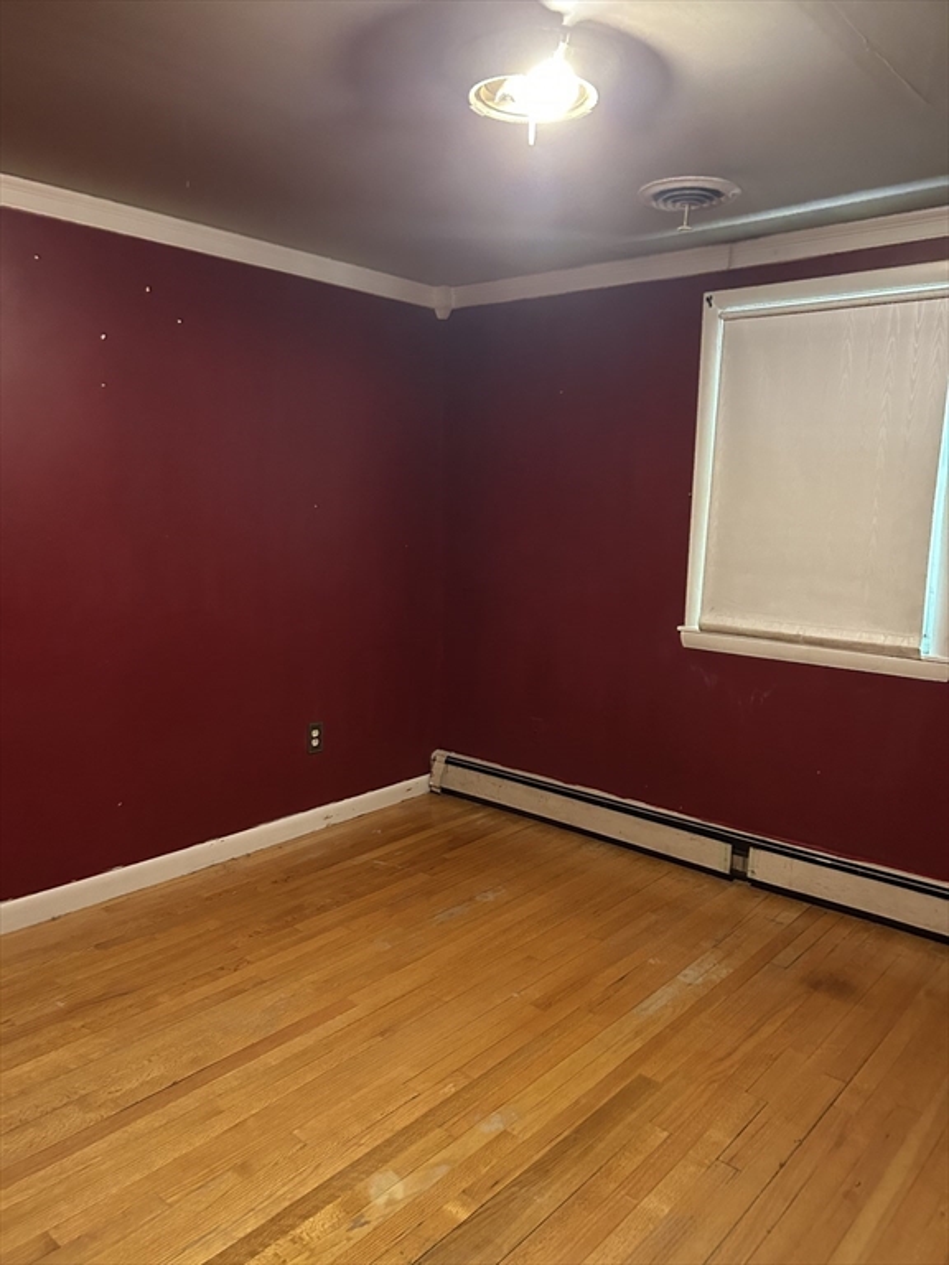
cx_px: 474
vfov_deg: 67.3
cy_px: 632
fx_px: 950
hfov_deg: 53.1
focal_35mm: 26
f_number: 1.5
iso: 500
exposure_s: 1/30
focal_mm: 5.7
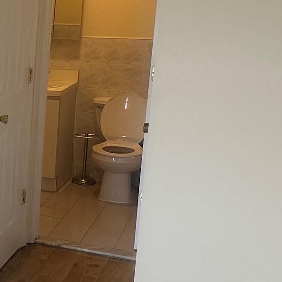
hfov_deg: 20.0
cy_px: 139
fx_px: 673
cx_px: -155
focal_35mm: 73
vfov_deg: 23.7
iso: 250
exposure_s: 1/87
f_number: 1.78
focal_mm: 6.86
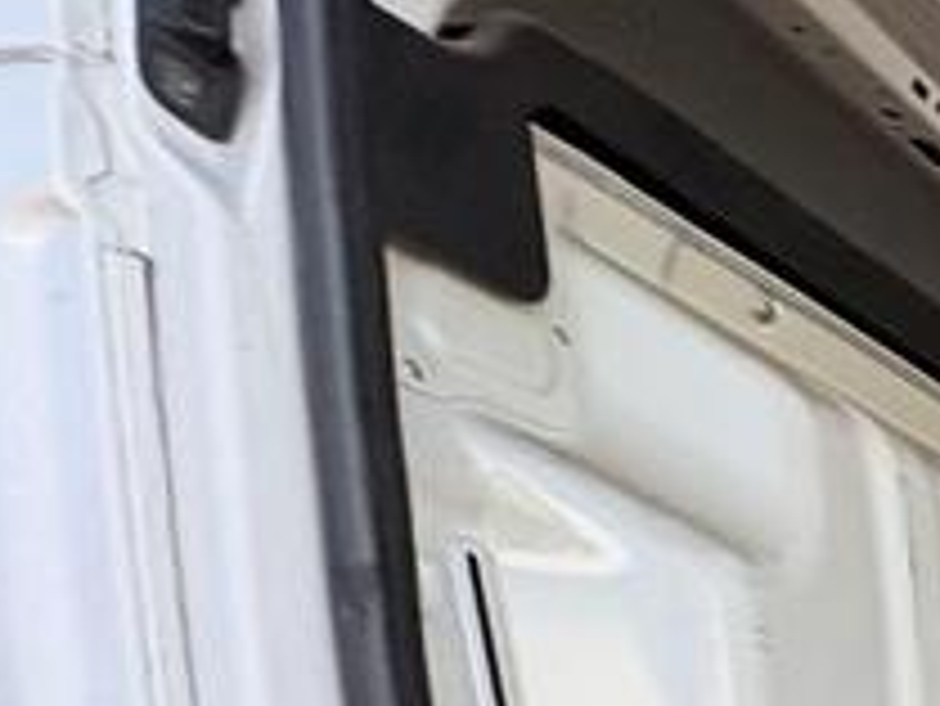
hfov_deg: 17.9
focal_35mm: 60
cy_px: 1358
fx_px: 1630
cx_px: 1988
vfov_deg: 18.0
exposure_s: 1/207
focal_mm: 2.22
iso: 64
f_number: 2.2
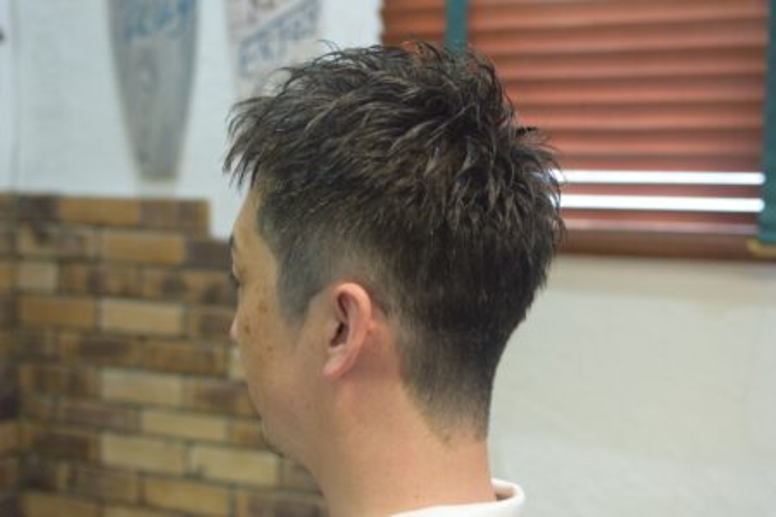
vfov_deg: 25.8
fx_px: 1132
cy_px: 258
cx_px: 388
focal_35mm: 52
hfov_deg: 37.9
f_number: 2.8
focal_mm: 35
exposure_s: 1/60
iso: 800
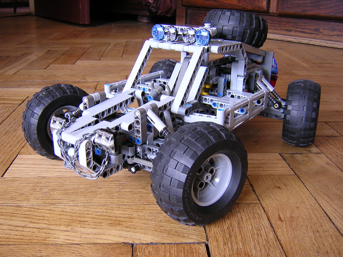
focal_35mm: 36
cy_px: 128
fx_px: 357
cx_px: 172
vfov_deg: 39.7
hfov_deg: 51.4
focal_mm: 4.7
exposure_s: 1/3.6
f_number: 2.6
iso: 121
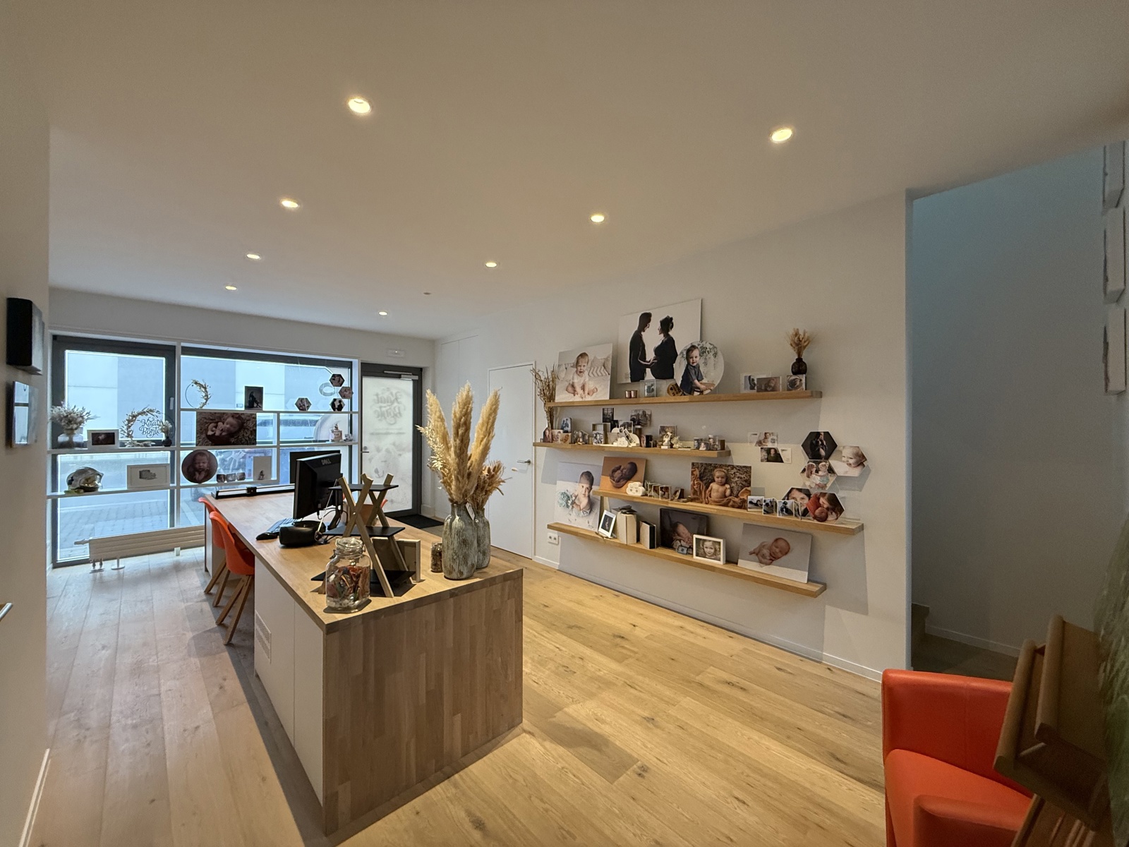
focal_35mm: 14
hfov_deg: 102.1
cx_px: 564
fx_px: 457
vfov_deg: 85.7
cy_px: 424
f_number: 2.2
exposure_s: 1/100
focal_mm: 2.22
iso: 500
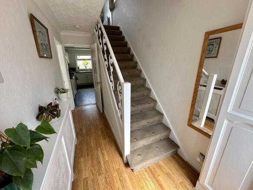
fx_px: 102
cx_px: 126
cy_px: 95
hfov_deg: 102.1
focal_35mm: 14
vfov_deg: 85.7
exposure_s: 1/99
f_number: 2.2
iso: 64
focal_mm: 2.22
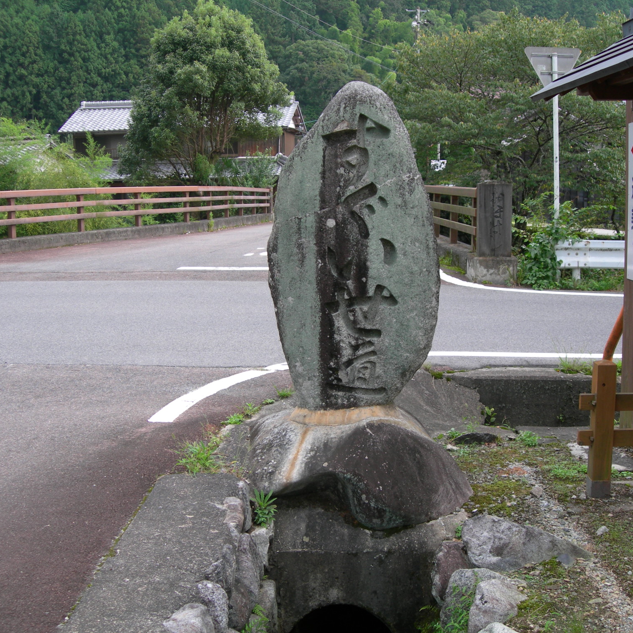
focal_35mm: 45
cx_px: 340
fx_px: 931
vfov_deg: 37.6
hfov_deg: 37.5
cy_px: 316
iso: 50
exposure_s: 1/41
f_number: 2.8
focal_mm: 7.8
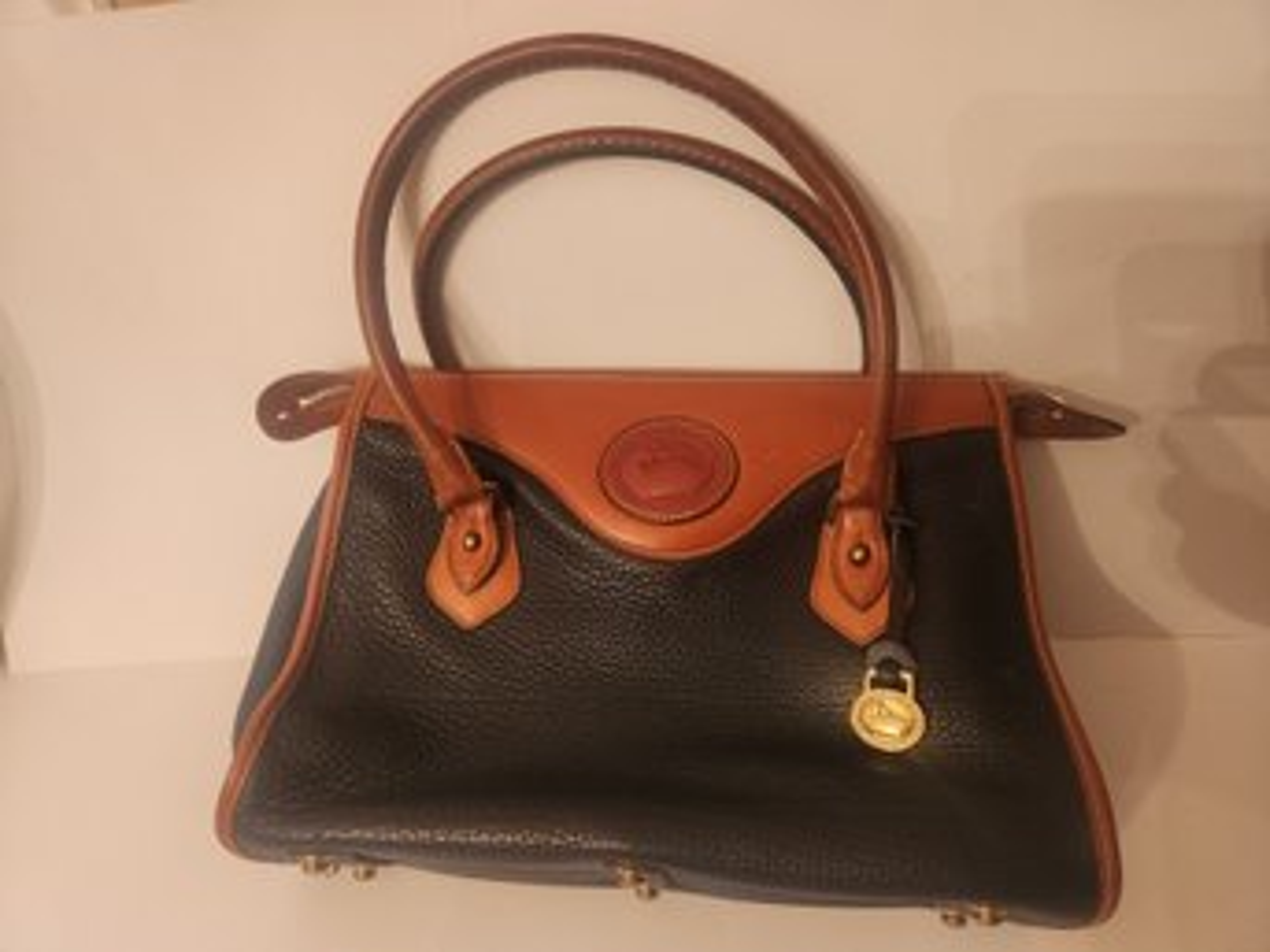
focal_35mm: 23
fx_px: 844
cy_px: 476
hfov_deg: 73.9
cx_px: 635
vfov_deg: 58.8
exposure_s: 1/120
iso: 640
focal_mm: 5.4
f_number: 1.8
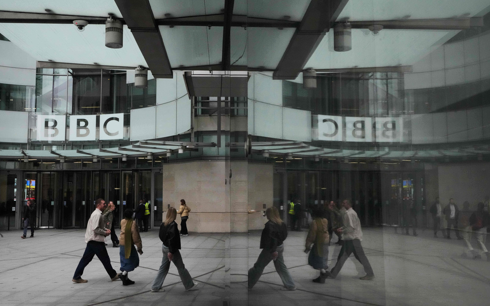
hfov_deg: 54.0
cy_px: 150
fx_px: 481
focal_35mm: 36
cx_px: 246
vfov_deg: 35.3
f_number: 18
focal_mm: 35
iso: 8000
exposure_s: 1/320
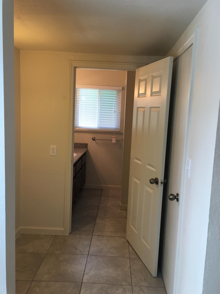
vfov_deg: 61.7
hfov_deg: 48.2
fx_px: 246
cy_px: 147
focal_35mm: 29
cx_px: 110
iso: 25
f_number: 2.2
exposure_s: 1/30
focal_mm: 4.15
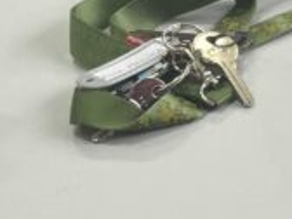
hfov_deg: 12.1
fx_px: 1282
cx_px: 490
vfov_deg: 9.6
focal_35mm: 152
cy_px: -32
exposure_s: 1/100
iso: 80
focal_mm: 5.1
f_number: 1.6
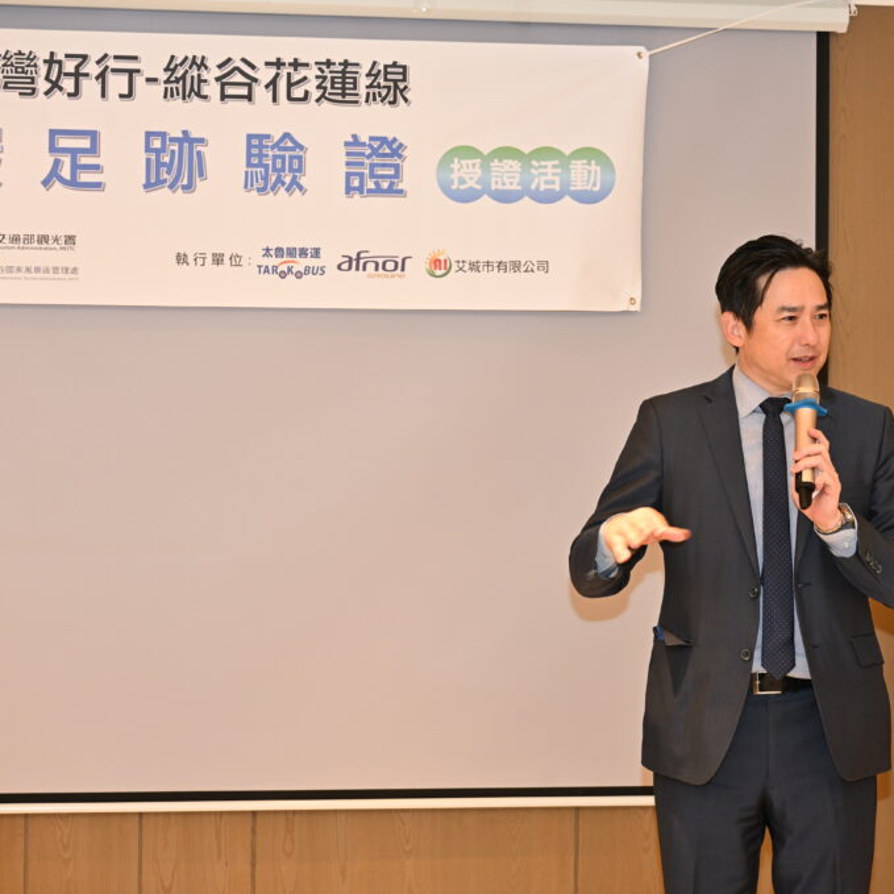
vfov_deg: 17.4
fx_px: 2922
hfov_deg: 17.4
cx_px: 527
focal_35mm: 100
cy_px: 446
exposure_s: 1/30
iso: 560
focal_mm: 52
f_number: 4.5
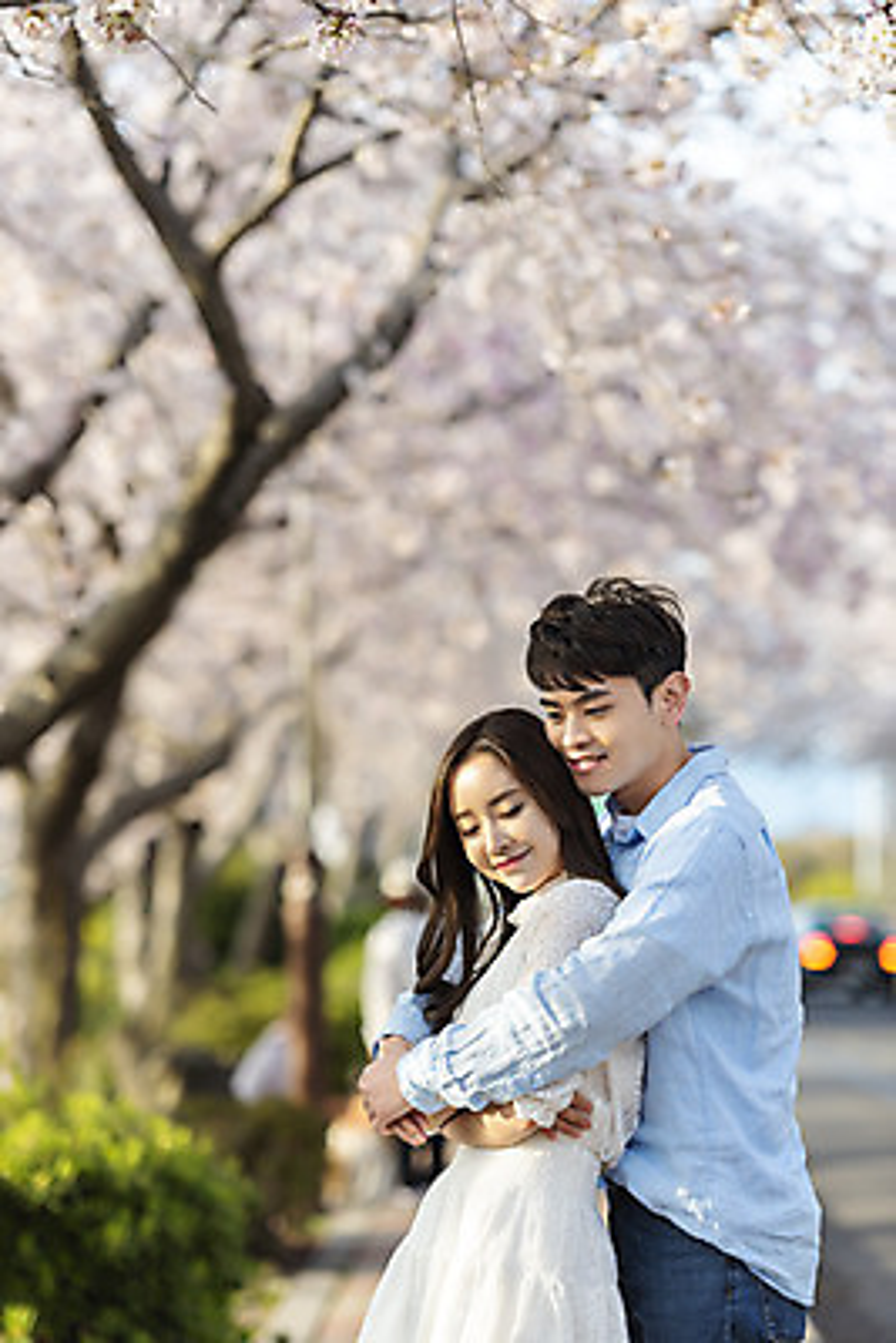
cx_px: 448
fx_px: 5035
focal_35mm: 135
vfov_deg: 15.2
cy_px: 672
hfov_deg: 10.2
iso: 100
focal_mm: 135
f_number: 2.8
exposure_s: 1/320
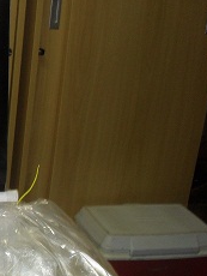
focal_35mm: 76
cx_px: -72
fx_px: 605
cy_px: 163
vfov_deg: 25.6
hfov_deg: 18.0
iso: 200
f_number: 3.2
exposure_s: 1/45
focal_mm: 6.3
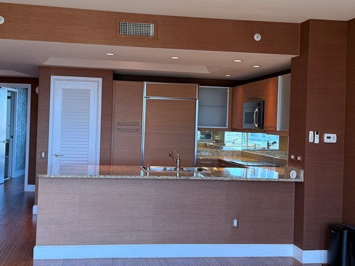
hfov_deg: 42.9
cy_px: 116
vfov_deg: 32.8
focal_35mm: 44
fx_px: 451
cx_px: 159
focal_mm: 6.76
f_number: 1.78
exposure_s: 1/120
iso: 64
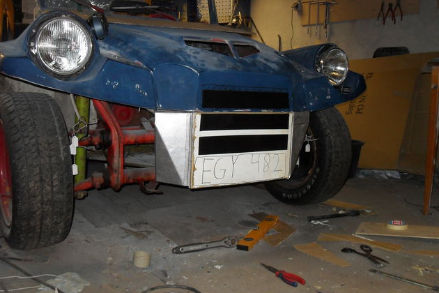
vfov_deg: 35.9
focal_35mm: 37
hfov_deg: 51.9
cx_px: 218
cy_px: 153
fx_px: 451
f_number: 2.8
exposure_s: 1/45
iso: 200
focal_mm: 6.2
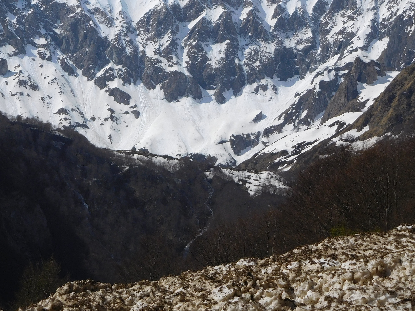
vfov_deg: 14.6
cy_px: 129
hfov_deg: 19.4
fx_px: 1211
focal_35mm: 101
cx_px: 176
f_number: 9
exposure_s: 1/500
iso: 125
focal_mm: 12.5
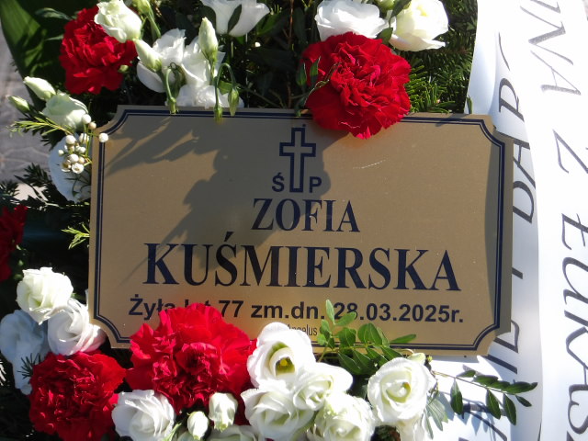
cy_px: 220
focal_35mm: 108
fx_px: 1835
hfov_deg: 18.2
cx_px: 294
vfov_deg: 13.7
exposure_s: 1/243
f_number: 6.6
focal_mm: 19.6
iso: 100
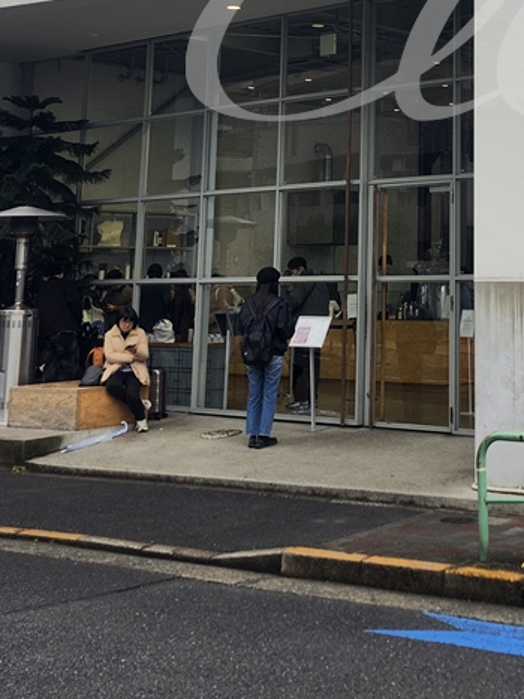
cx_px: 473
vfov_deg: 29.0
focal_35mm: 63
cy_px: 18
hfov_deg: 22.7
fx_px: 1272
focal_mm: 5.54
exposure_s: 1/382
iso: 25
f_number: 1.8
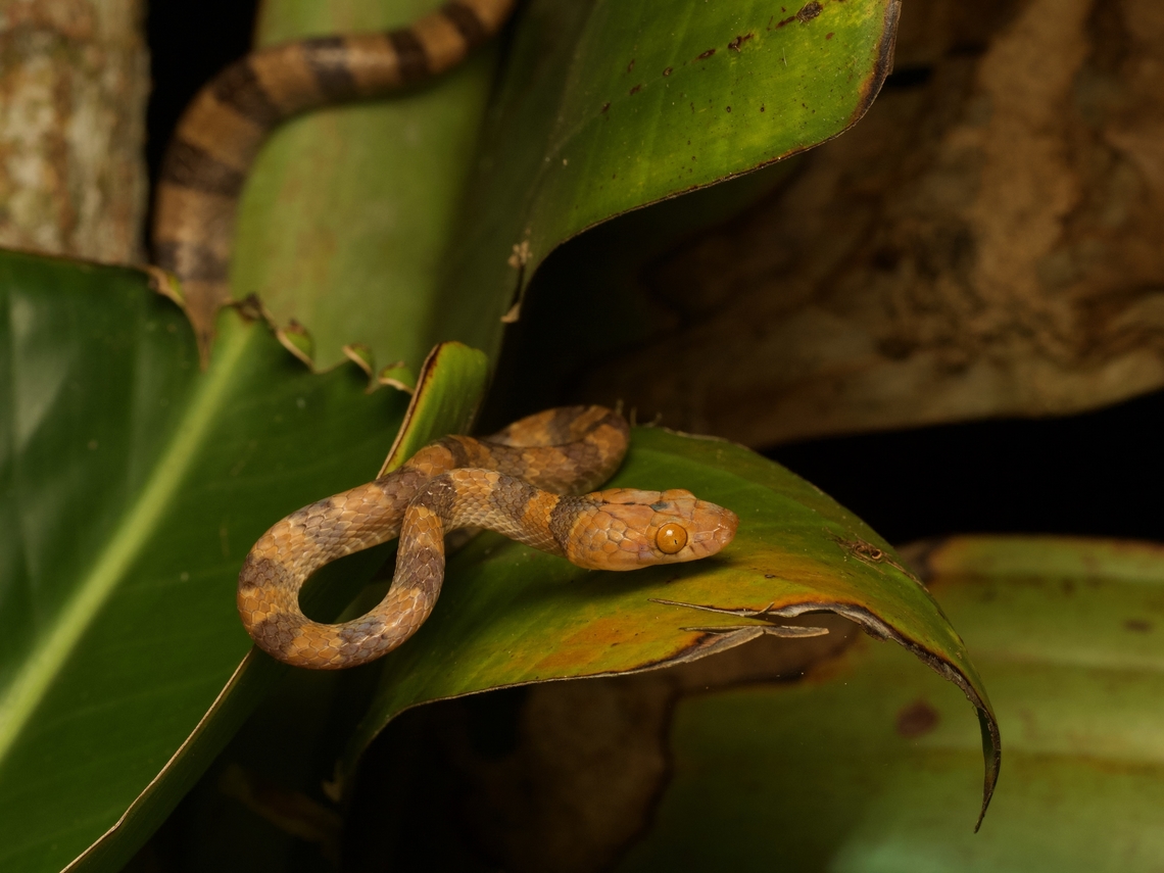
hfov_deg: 16.4
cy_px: 436
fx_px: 4035
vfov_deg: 12.3
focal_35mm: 120
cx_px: 582
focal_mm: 60
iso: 800
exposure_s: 1/60
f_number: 10
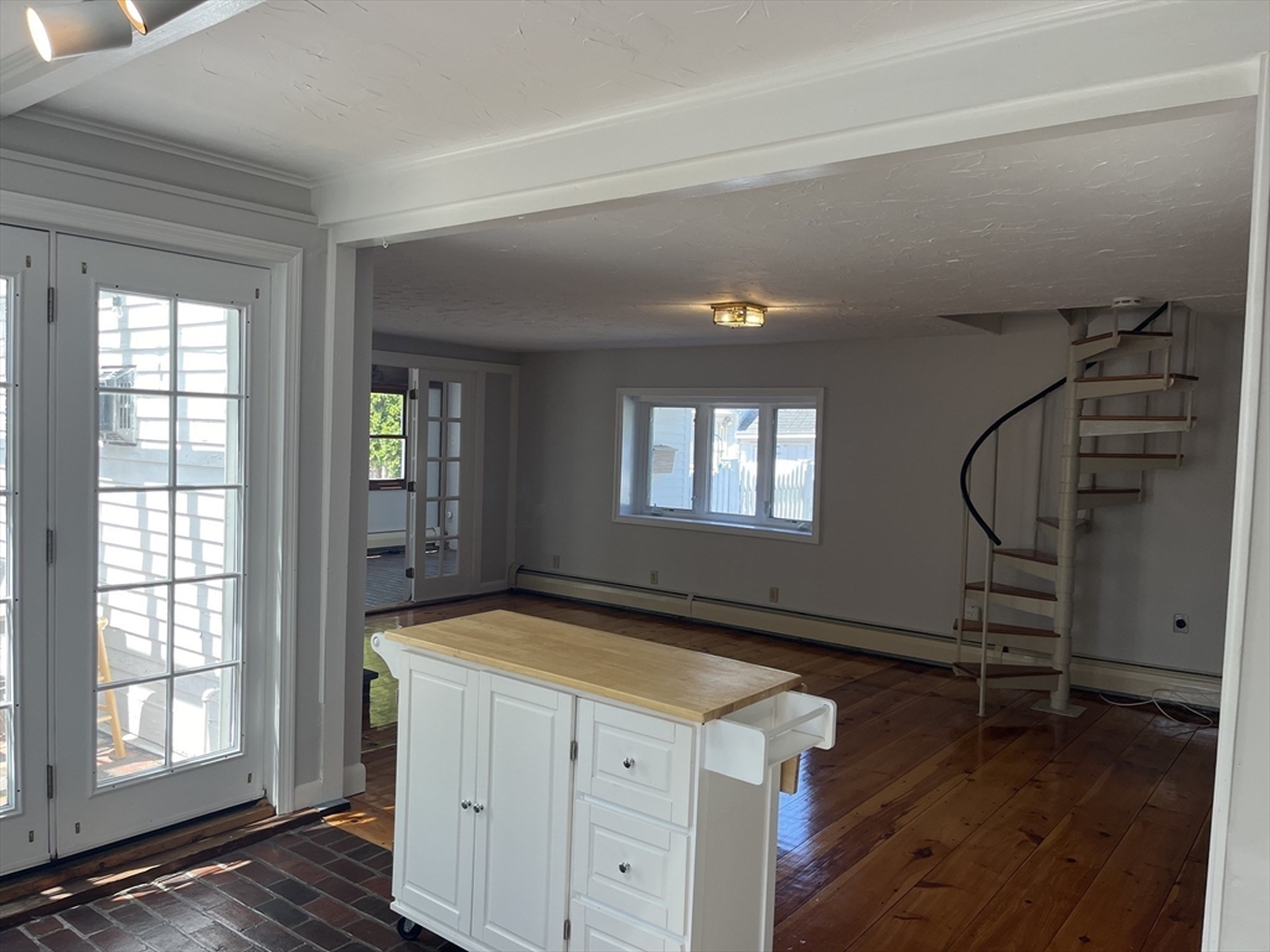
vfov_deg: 53.1
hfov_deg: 67.3
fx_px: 954
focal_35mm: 26
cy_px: 476
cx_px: 635
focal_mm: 5.1
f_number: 1.6
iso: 50
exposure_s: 1/170
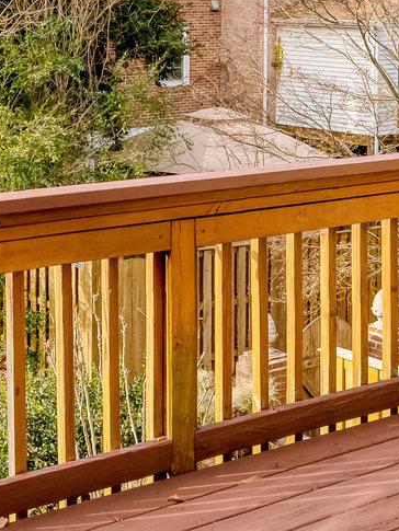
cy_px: -53
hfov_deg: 21.1
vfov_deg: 26.0
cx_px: 89
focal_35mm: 69
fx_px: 1060
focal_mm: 17
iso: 1250
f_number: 8
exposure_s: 1/640
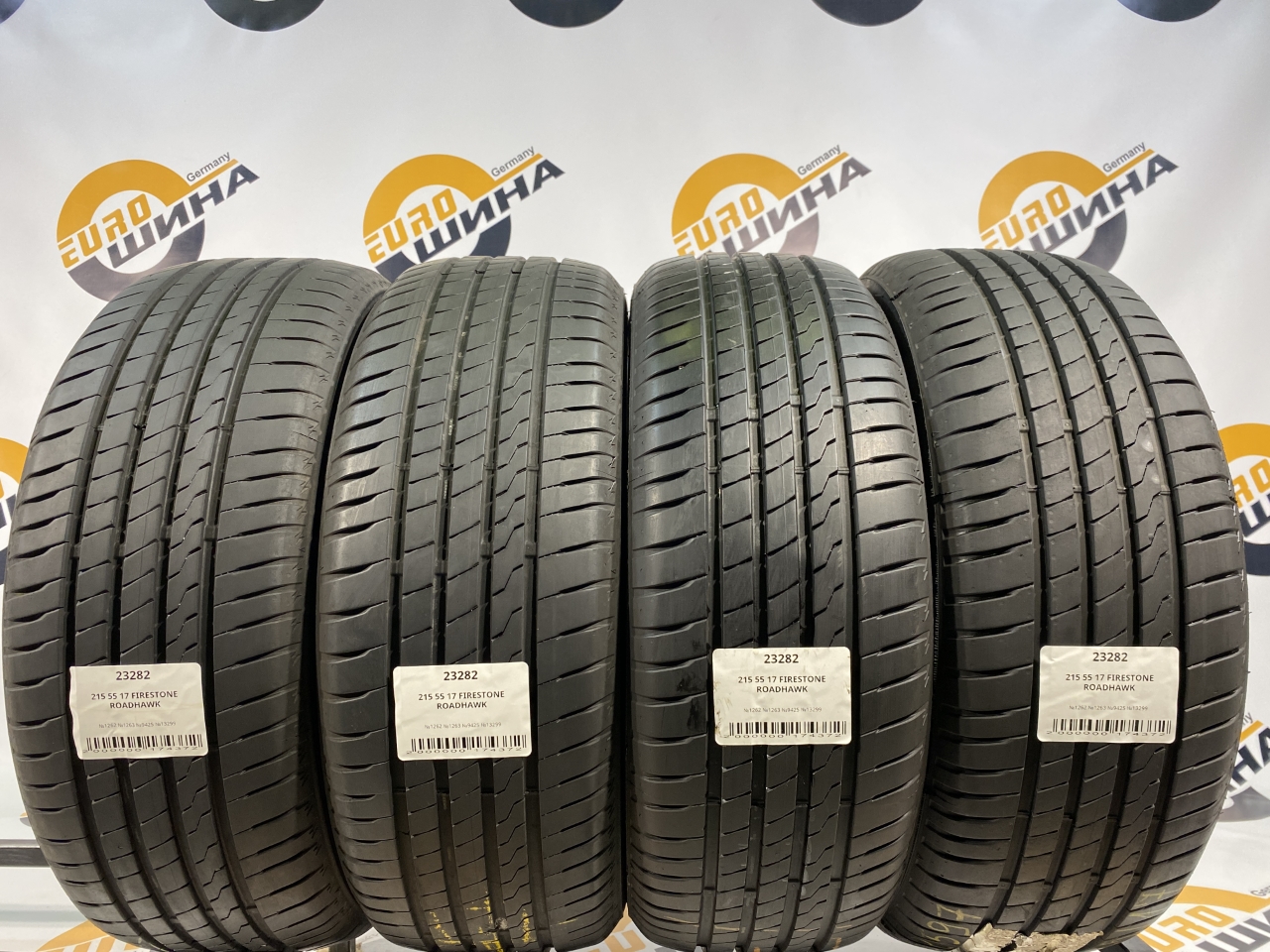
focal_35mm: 26
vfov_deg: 53.1
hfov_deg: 67.3
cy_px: 476
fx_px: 954
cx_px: 635
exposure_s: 1/100
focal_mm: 4.25
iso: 100
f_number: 1.8
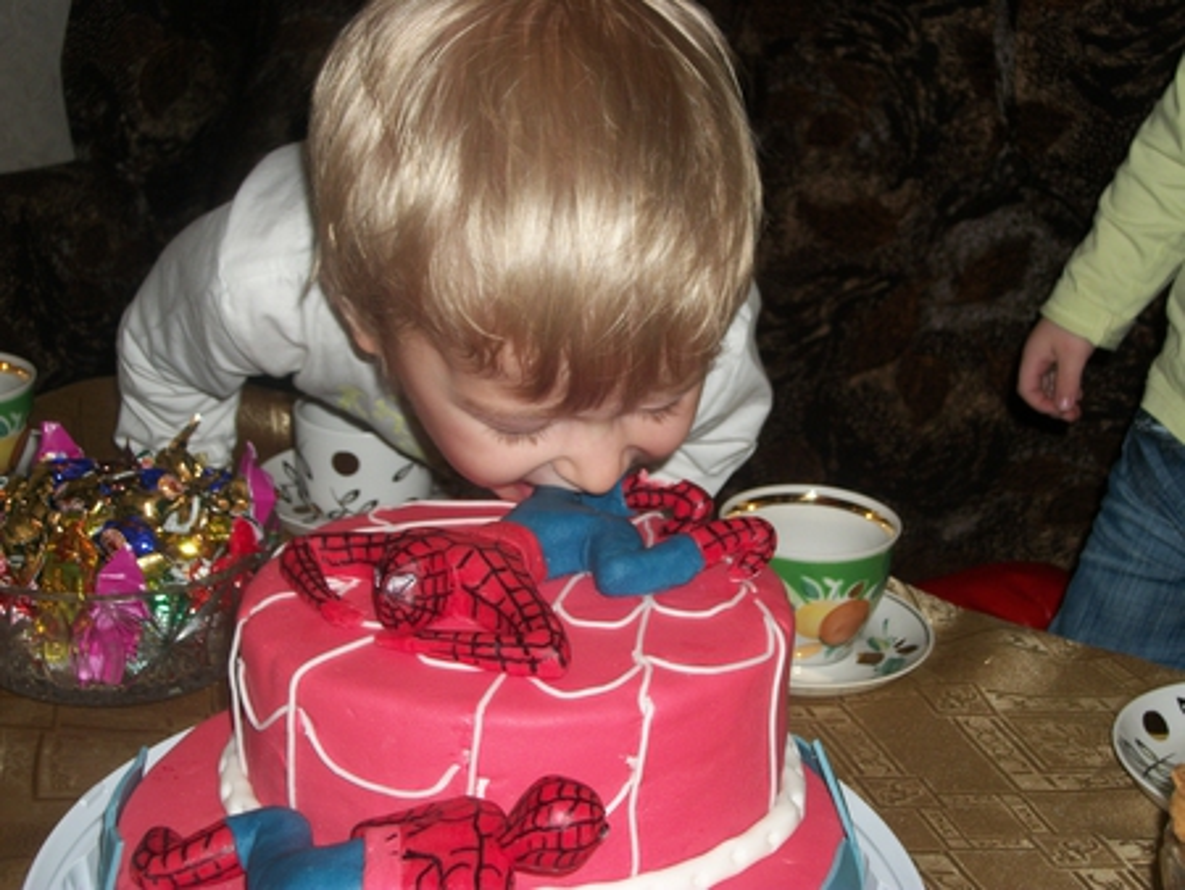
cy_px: 445
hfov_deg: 31.2
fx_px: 2124
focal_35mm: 62
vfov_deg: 23.7
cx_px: 592
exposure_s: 1/250
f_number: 4.1
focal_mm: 11
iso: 80
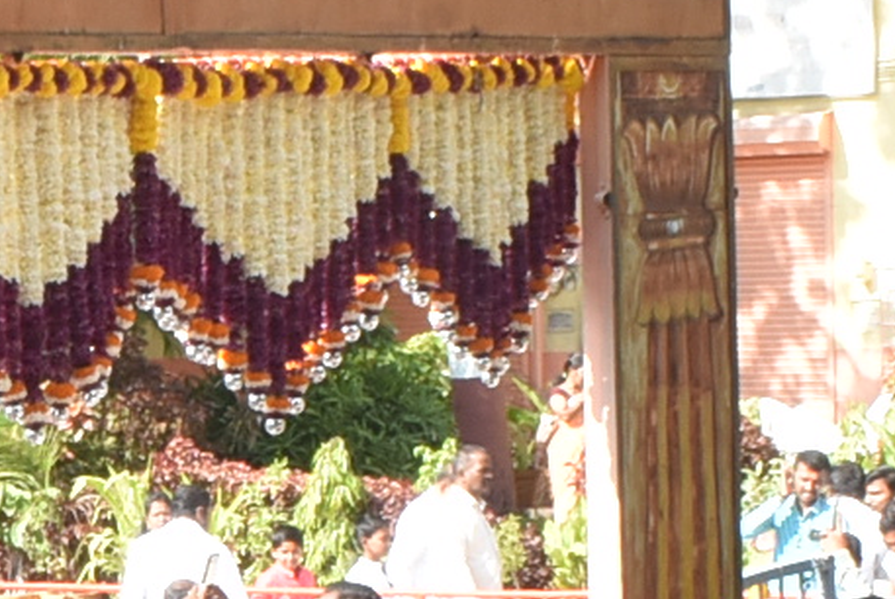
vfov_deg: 4.4
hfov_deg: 6.5
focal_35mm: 314
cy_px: 1006
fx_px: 7816
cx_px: -204
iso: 400
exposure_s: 1/80
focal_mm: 32
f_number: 16
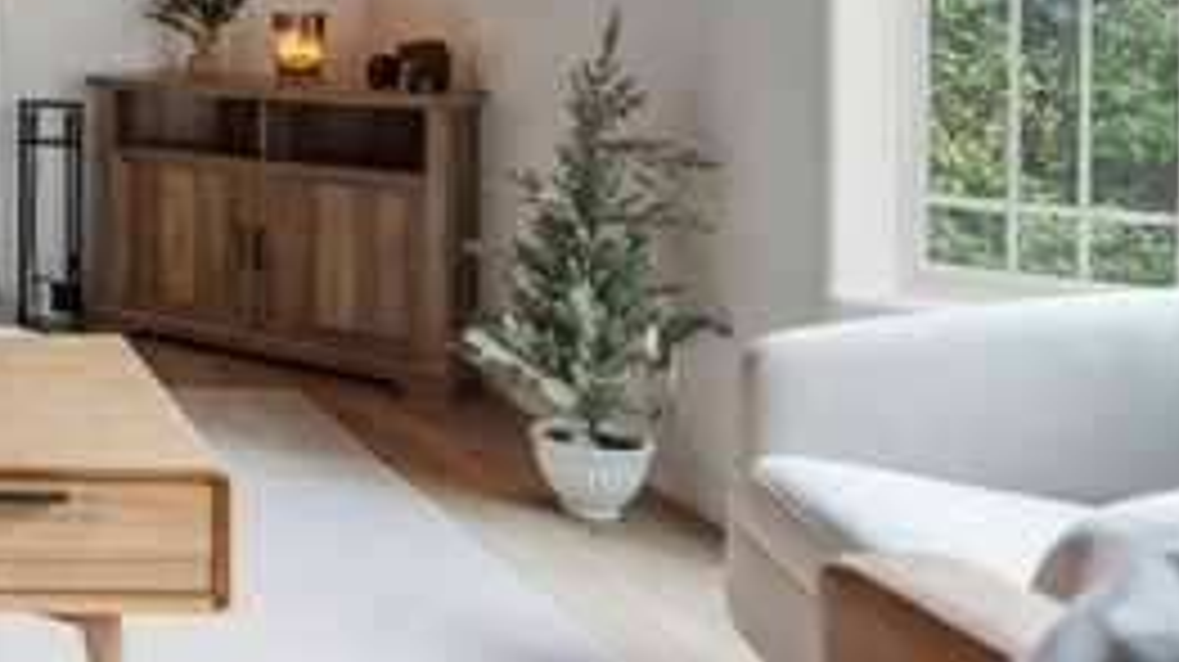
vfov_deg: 27.7
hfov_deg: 37.3
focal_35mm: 41
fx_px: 1281
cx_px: -238
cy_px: 43
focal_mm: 16
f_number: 1.8
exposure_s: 1/30
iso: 800
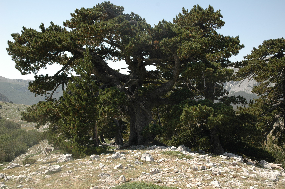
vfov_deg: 30.8
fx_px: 344
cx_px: 142
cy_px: 94
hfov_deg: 45.0
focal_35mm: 44
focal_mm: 29
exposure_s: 1/500
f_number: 5.6
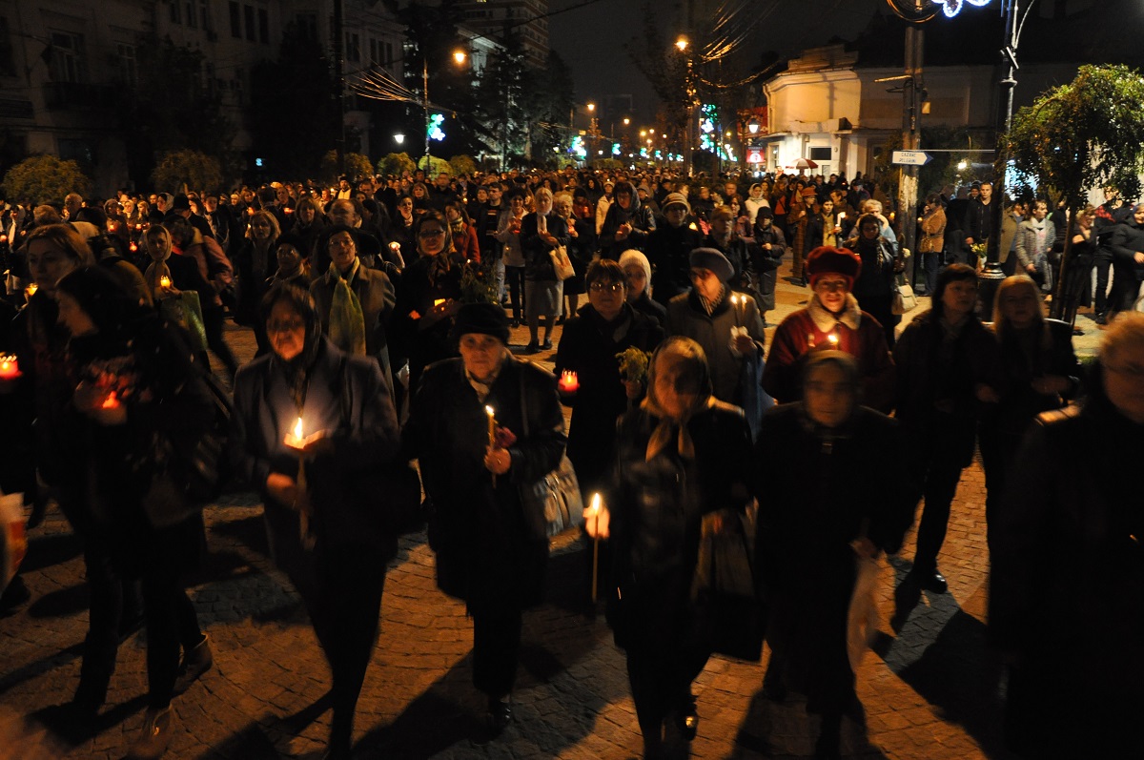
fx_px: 857
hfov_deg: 67.4
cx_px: 572
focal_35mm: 27
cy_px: 380
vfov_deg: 47.8
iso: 1600
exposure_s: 1/15
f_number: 4
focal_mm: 18
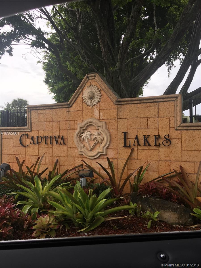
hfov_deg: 48.2
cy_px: 134
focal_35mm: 29
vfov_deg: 61.7
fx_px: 225
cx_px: 100
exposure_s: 1/439
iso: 32
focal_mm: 4.15
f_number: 2.2
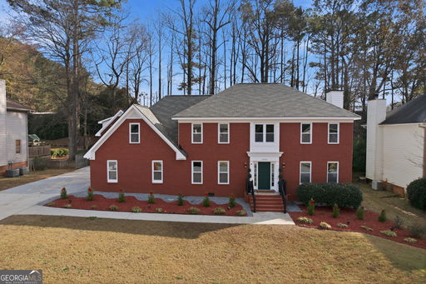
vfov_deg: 57.2
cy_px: 142
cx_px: 213
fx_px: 260
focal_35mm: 22
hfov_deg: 78.6
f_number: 2.8
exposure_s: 1/1250
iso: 100
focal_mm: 8.4
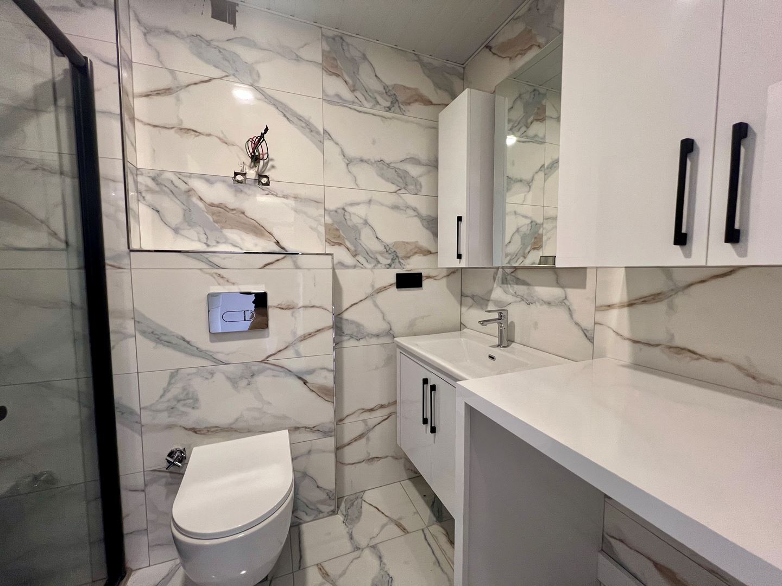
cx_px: 391
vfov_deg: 89.9
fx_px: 294
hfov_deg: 106.2
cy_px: 293
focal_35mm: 13
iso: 160
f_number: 1.8
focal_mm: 1.57
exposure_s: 1/50
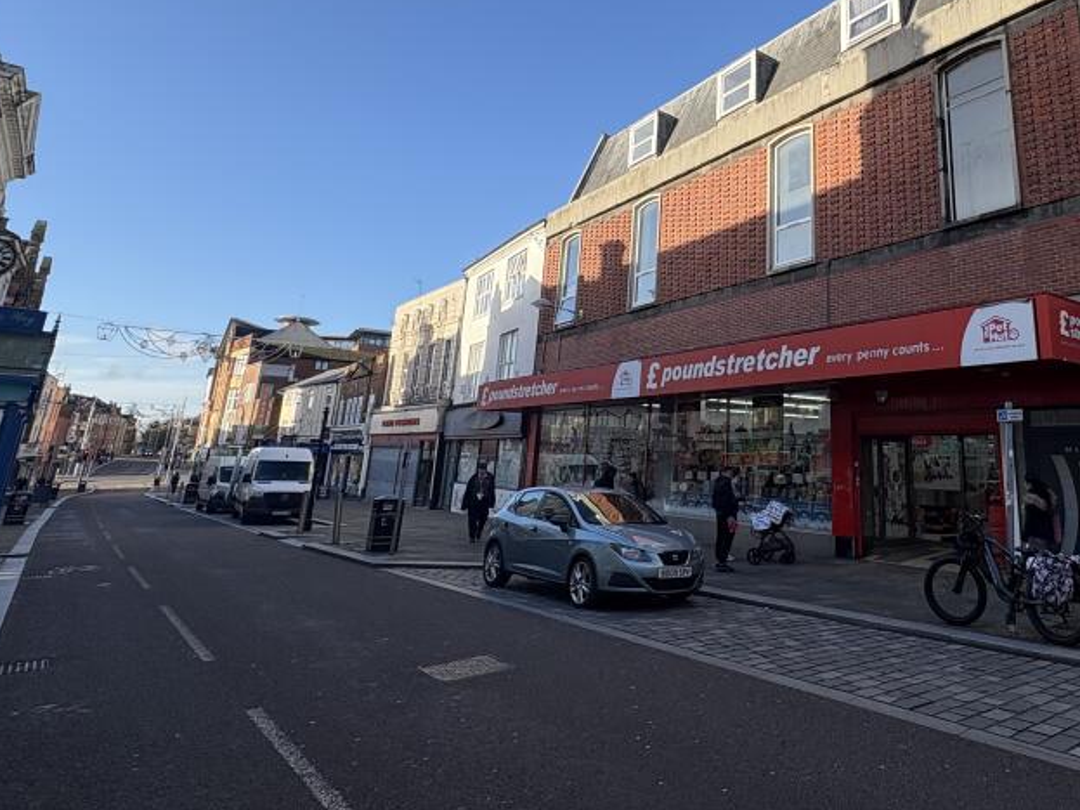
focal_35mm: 23
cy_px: 258
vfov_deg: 57.3
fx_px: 717
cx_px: 749
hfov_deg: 71.0
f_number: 2.2
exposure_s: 1/693
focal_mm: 2.22
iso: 50
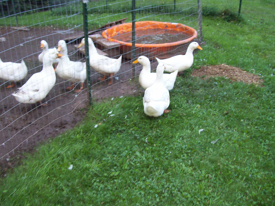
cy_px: 105
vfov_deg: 37.7
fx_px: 302
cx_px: 131
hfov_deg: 49.0
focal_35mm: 38
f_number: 2.7
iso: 80
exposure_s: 1/64
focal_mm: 6
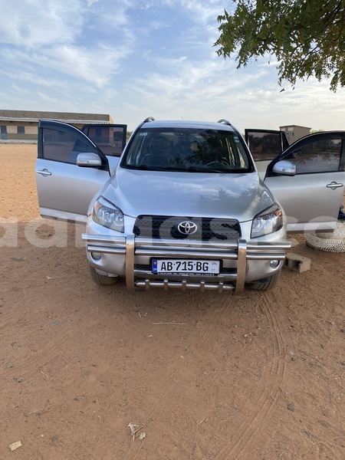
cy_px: 230
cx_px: 172
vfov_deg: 67.3
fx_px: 346
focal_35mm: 26
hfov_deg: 53.1
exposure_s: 1/1103
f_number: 1.8
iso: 32
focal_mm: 4.25
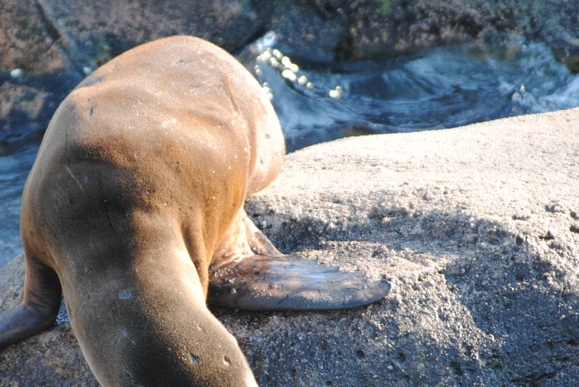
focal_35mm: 351
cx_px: 159
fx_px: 5650
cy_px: 236
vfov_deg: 3.9
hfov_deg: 5.9
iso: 320
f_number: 4.8
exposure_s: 1/125
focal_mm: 120
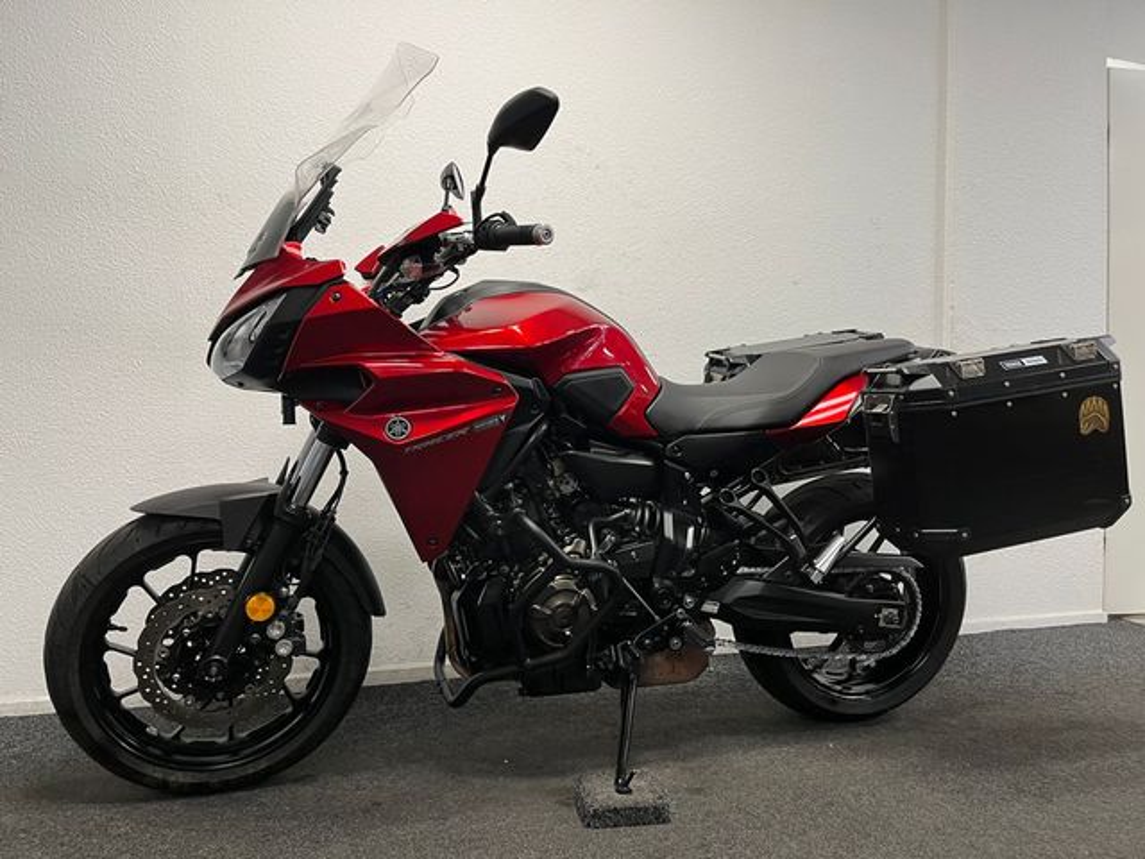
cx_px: 572
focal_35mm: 26
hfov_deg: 67.3
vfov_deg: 53.1
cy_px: 430
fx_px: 860
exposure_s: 1/50
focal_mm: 5.1
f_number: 1.6
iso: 80
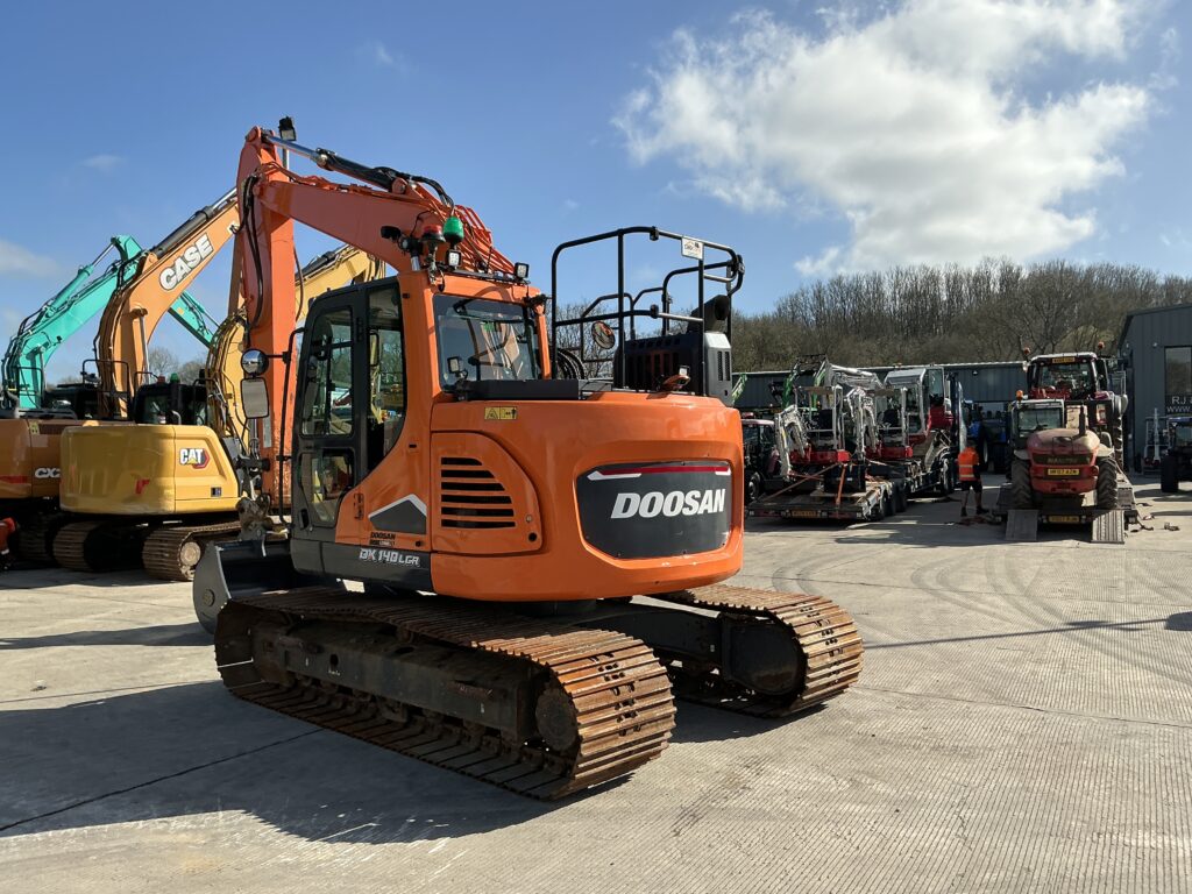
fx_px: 964
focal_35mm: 28
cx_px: 596
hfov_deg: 63.4
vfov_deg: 49.7
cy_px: 447
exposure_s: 1/1912
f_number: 1.8
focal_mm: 3
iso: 25
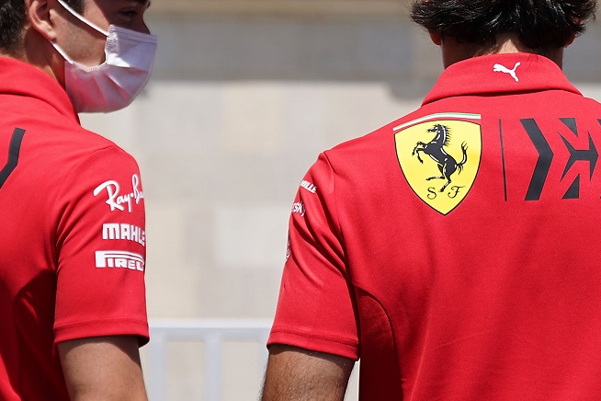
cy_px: 374
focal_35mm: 143
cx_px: 271
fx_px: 2387
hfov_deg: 14.3
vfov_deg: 9.5
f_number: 2.8
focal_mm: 55
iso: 100
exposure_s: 1/2000
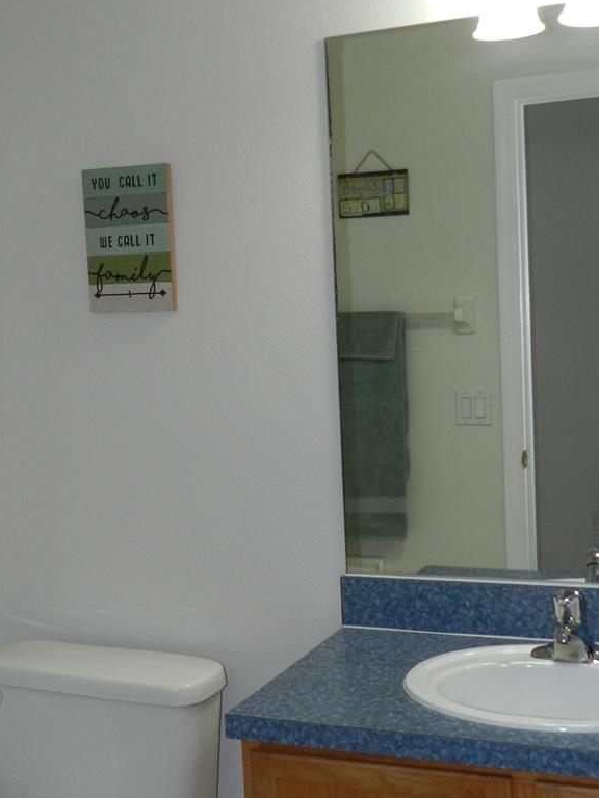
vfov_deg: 38.2
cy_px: 410
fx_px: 1154
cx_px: 281
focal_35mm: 50
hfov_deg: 29.1
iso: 200
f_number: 3.7
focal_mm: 5.6
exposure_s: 1/30
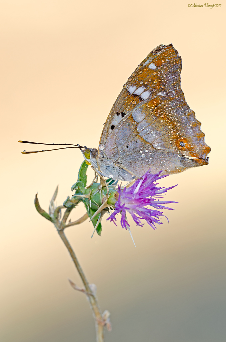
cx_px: 113
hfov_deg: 5.1
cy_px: 171
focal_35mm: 270
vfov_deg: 7.6
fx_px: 2554
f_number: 11
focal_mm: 180
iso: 100
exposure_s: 1/13
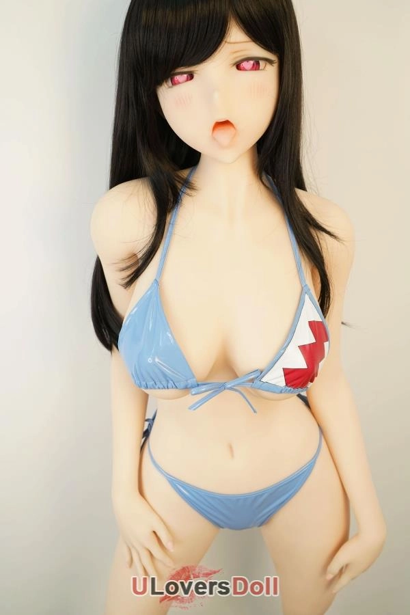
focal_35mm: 35
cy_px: 308
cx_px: 205
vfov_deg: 54.4
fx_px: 598
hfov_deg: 37.9
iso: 640
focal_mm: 35
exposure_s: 1/100
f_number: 5
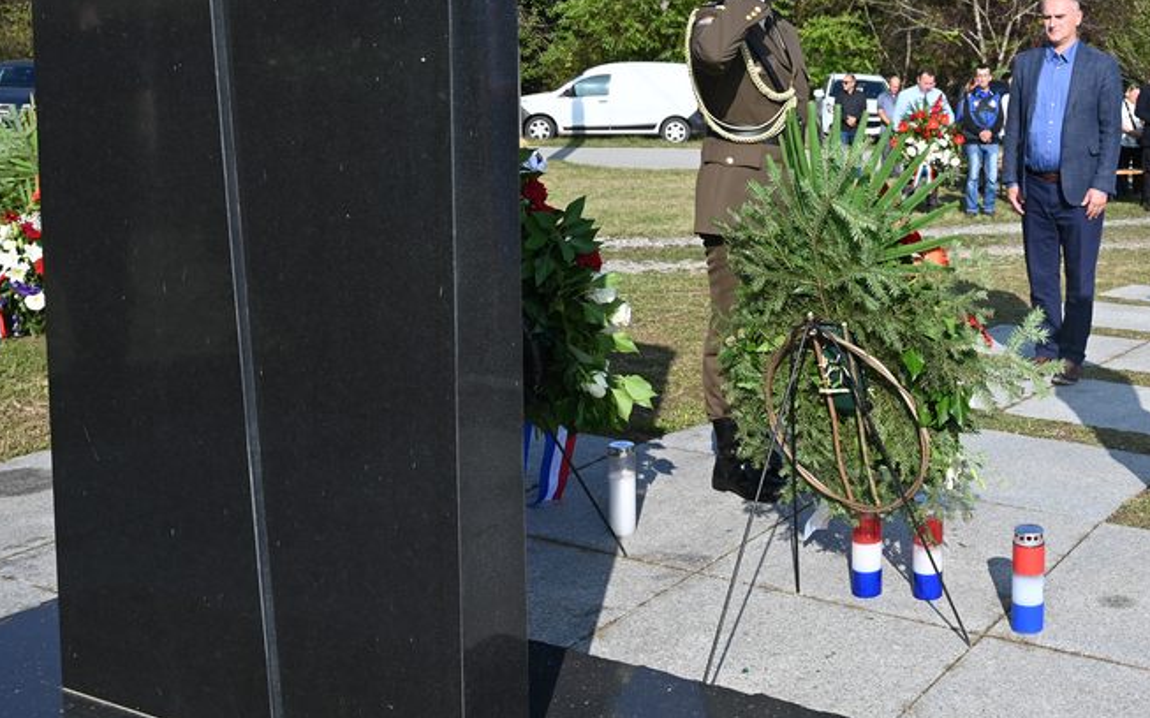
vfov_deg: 27.9
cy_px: 133
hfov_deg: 41.6
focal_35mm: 45
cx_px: 984
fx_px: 1410
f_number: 7.1
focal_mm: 24
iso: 100
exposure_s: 1/400
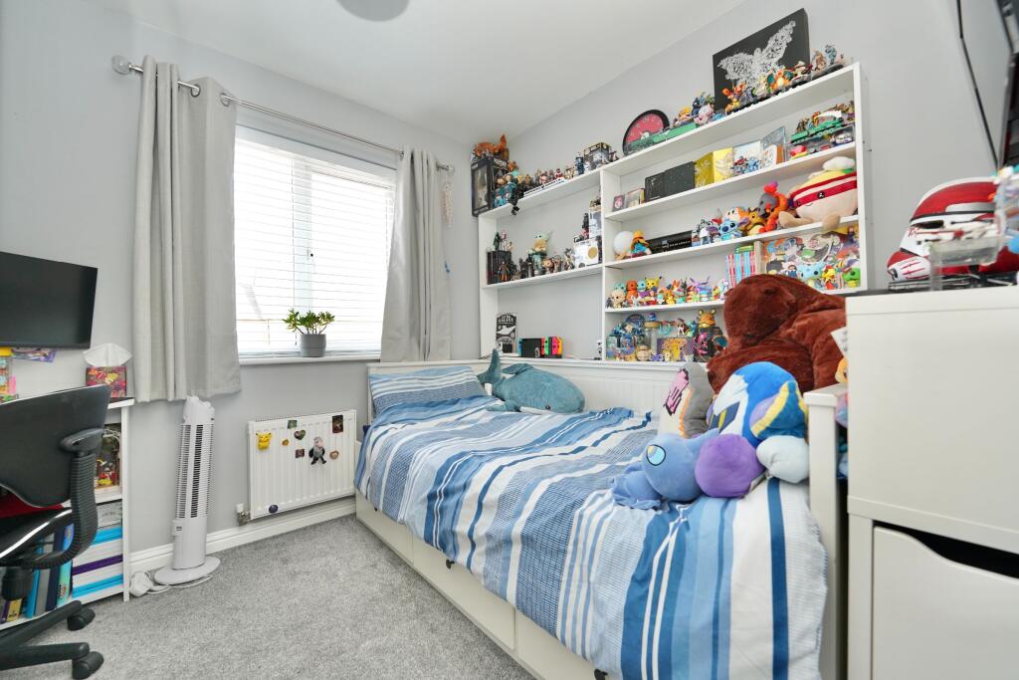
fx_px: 396
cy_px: 340
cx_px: 510
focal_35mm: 14
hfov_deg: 104.2
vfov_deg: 81.2
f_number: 4
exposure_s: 1/160
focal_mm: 14
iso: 800
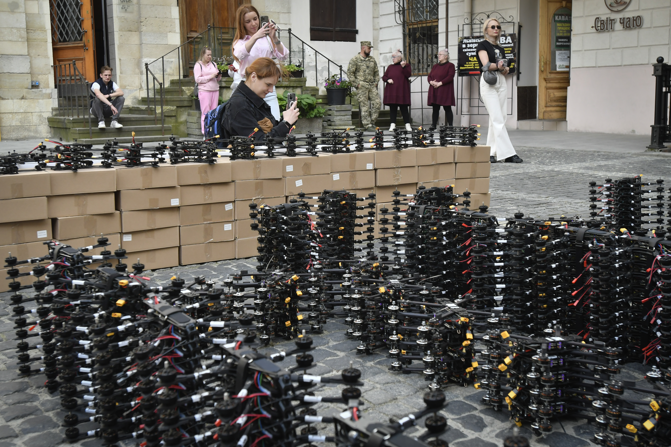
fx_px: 783
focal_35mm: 42
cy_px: 224
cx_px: 336
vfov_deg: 31.9
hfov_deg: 46.4
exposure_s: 1/640
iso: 500
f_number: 5.6
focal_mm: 28
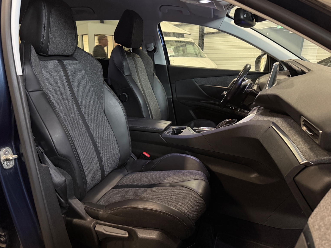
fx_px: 239
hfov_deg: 69.4
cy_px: 121
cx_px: 163
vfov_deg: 54.9
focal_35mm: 25
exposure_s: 1/25
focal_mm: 6.76
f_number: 1.78
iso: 800
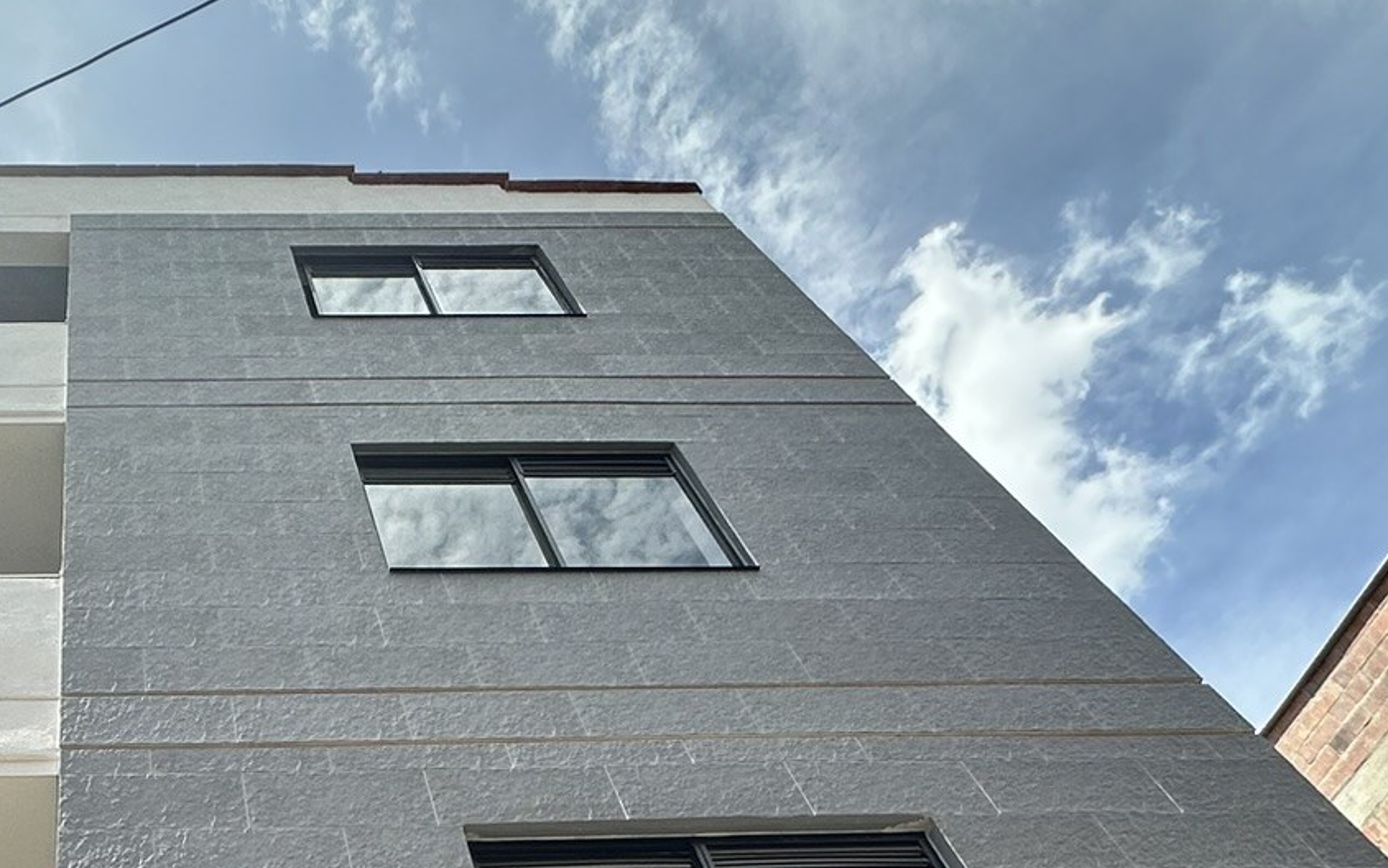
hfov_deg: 48.8
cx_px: 166
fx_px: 1362
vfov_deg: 28.4
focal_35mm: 36
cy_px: 1152
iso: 50
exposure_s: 1/1276
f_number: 2.2
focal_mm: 2.22
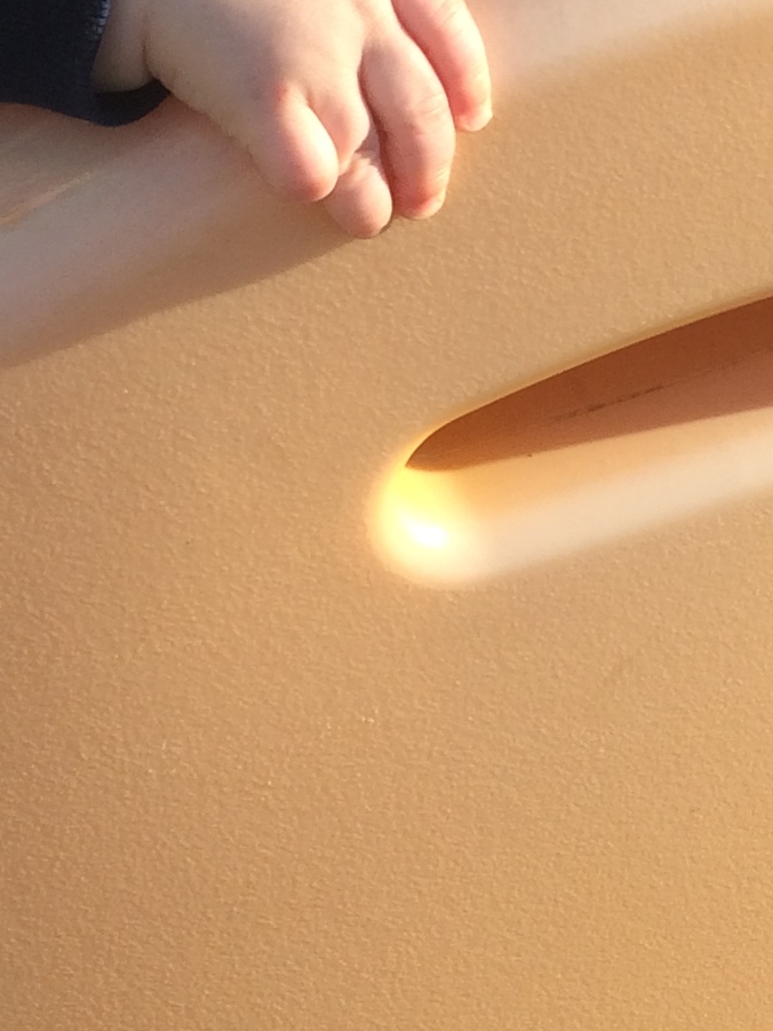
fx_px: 3126
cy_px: 433
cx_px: 496
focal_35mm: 105
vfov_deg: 18.7
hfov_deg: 14.1
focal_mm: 4.15
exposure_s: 1/1001
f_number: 2.2
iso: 32
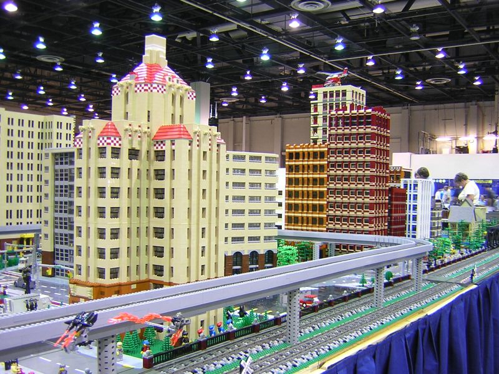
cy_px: 187
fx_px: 519
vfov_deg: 39.7
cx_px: 250
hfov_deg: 51.4
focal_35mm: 36
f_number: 2.6
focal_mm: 4.7
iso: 115
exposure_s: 1/3.3
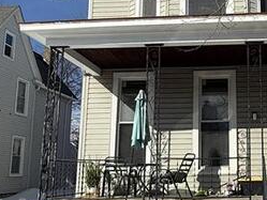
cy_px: 118
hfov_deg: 39.5
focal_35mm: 45
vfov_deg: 32.1
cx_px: 233
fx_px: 347
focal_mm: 2.22
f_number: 2.2
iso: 50
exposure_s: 1/3891
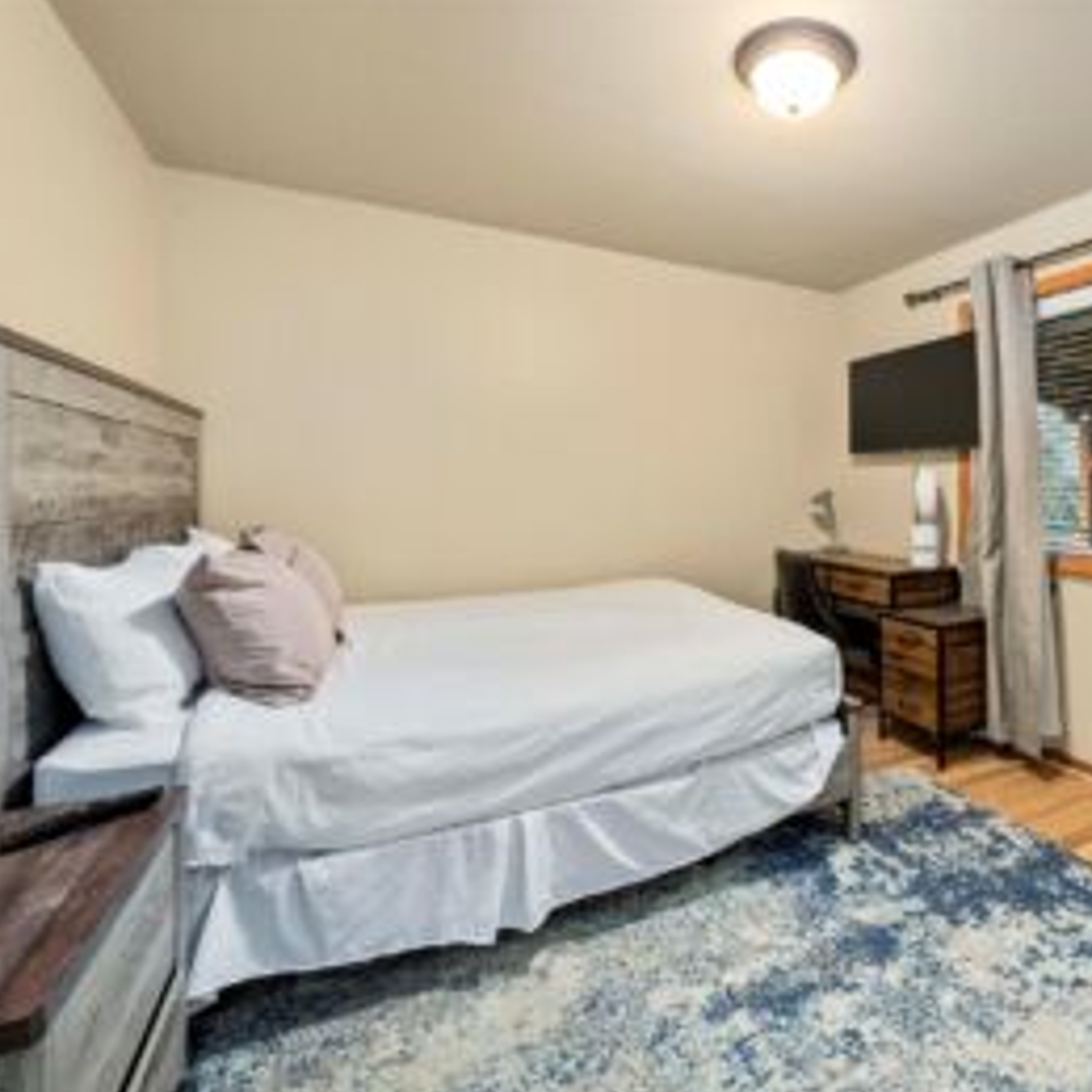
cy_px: 544
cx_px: 735
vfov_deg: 84.0
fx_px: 607
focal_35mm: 17
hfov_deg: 80.9
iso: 1000
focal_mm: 13
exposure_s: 1/60
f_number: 7.1
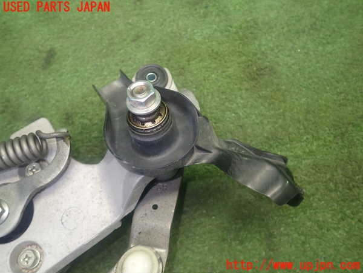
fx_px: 315
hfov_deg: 60.0
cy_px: 136
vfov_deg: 46.8
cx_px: 182
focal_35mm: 30
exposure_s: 1/30
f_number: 2.3
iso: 200
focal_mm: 5.4
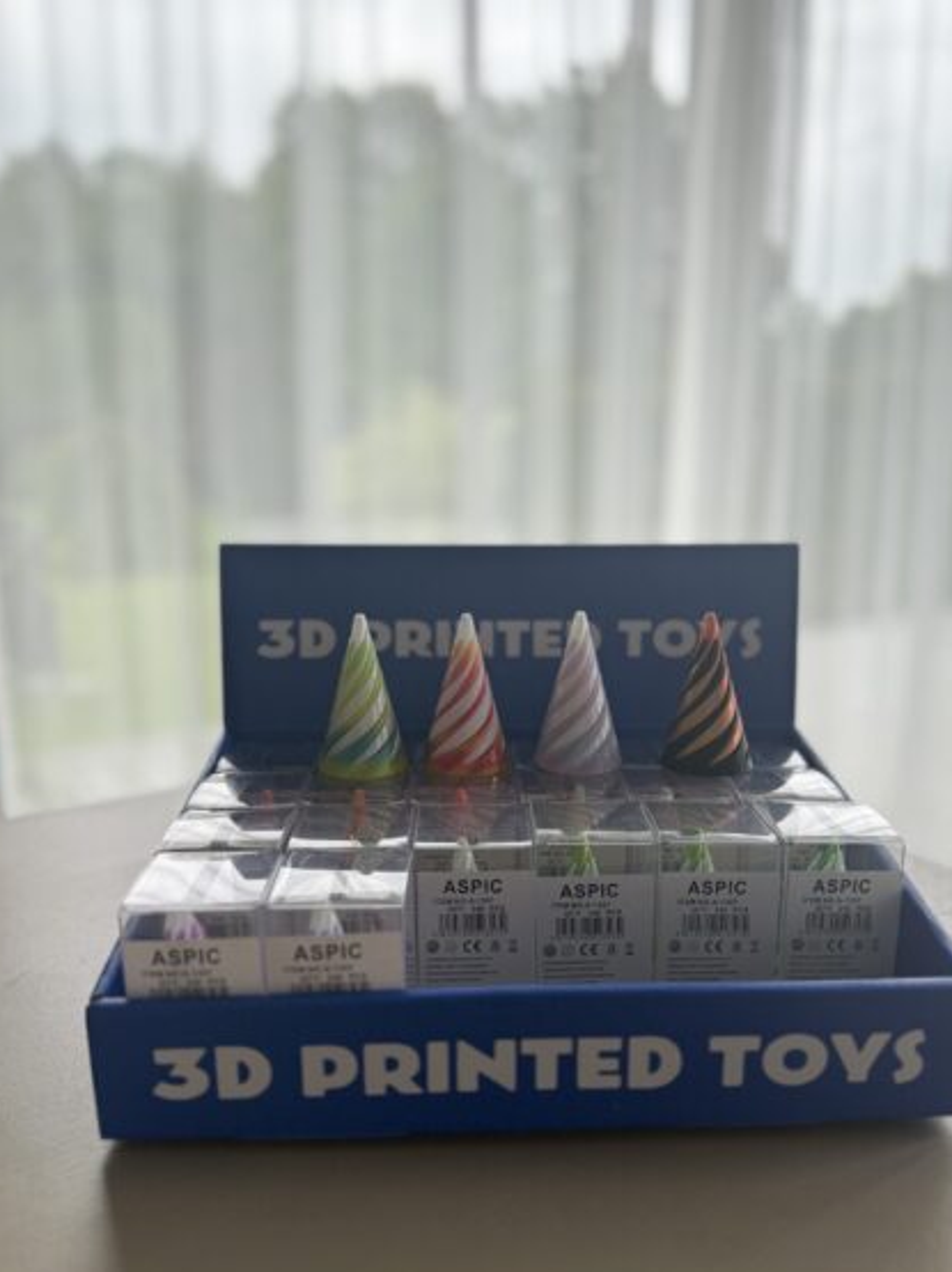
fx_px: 954
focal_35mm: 26
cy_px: 670
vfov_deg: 67.3
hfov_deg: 53.0
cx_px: 495
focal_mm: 6.76
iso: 100
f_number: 1.78
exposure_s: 1/269
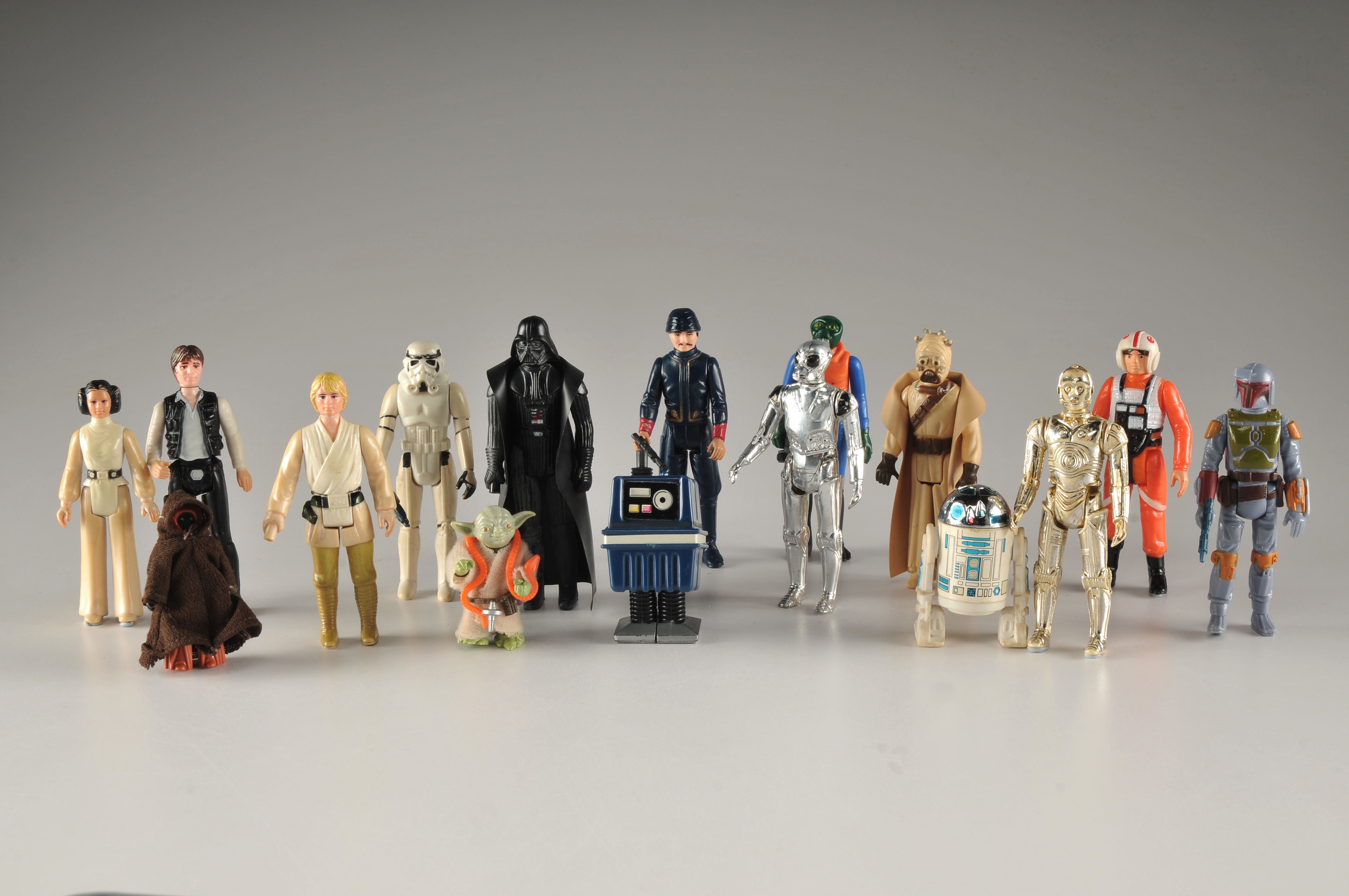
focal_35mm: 63
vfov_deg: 21.5
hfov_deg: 31.9
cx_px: 674
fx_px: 2358
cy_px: 448
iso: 100
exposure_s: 1/250
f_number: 16
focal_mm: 42
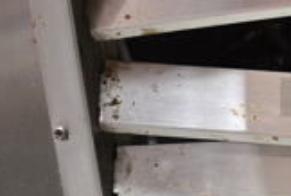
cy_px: 22
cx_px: 481
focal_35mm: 124
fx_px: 1005
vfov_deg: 11.1
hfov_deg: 14.9
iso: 450
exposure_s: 1/30
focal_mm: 22
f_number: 3.8
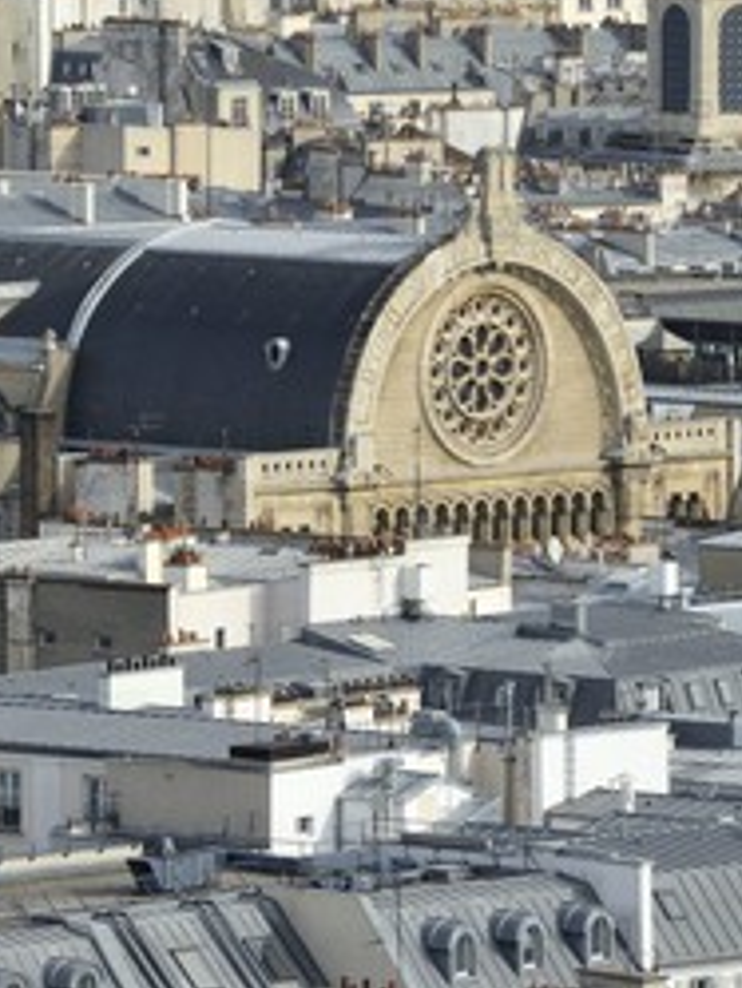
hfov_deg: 4.6
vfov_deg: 6.1
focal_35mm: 324
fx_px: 9252
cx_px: 250
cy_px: 440
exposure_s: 1/320
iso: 200
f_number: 9
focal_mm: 200
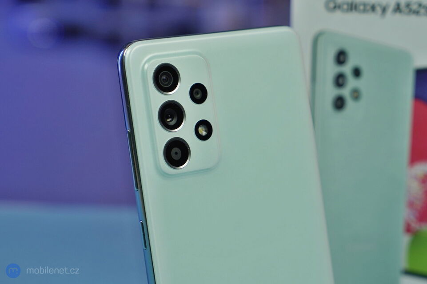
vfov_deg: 19.4
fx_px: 830
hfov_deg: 28.9
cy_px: 142
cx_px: 214
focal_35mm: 70
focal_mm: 70
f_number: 5
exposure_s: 1/125
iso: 500
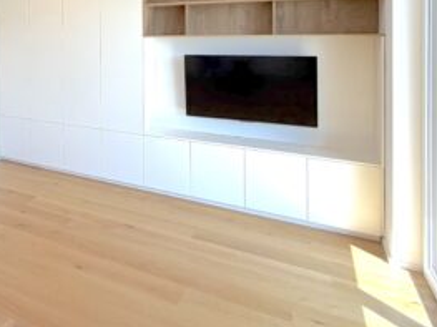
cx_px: 38
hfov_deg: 50.0
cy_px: 40
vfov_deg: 41.1
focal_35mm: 32
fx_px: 404
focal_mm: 2.22
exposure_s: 1/161
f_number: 2.2
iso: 50
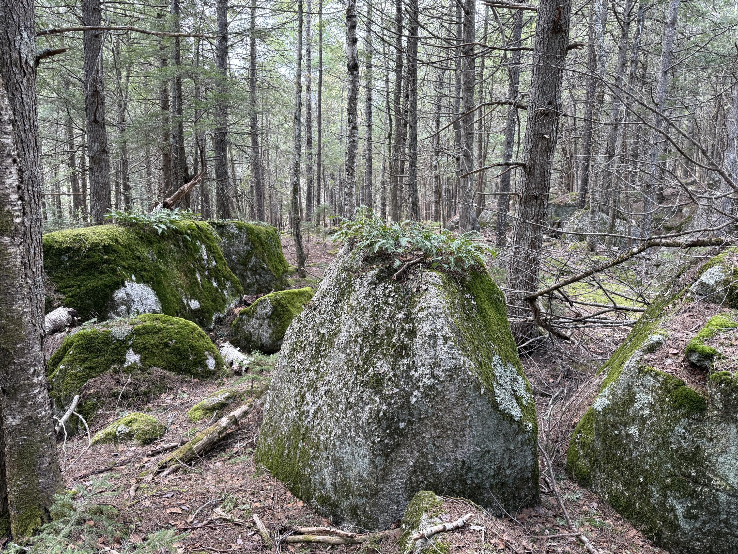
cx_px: 369
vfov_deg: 56.8
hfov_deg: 71.6
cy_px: 277
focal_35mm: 24
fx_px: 512
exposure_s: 1/121
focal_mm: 6.76
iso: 125
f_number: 1.78
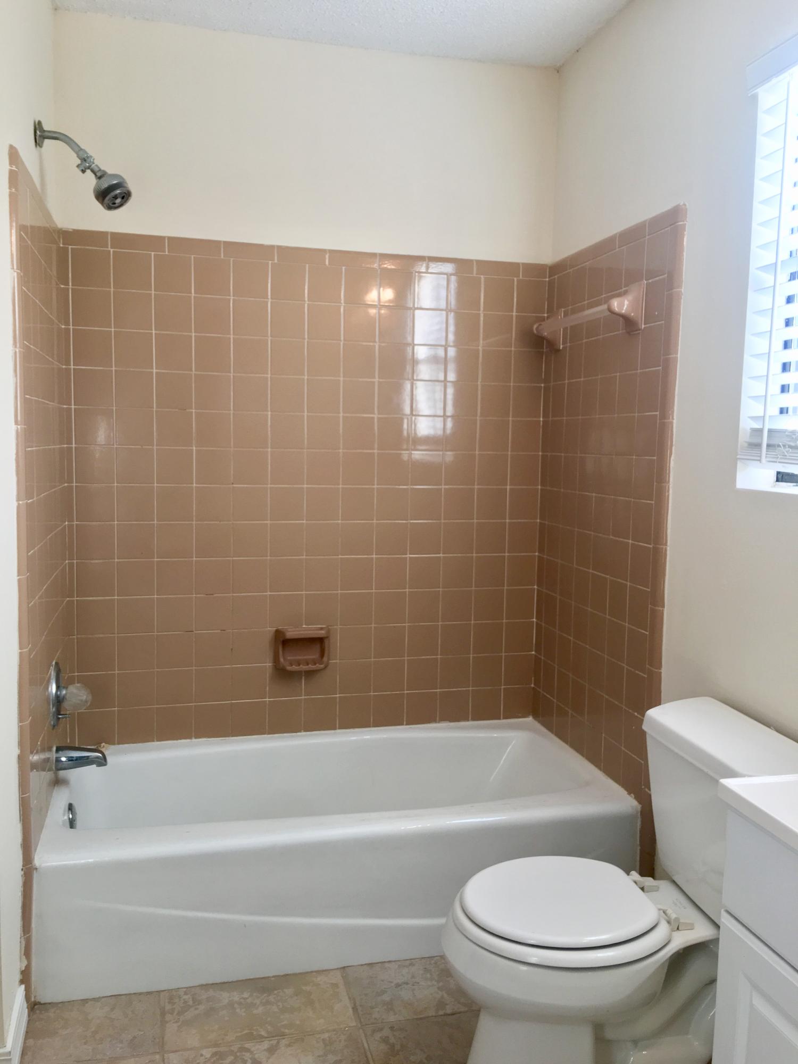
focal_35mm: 29
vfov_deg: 61.7
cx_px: 399
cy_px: 532
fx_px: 891
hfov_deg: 48.2
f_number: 2.2
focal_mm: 4.15
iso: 32
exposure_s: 1/40
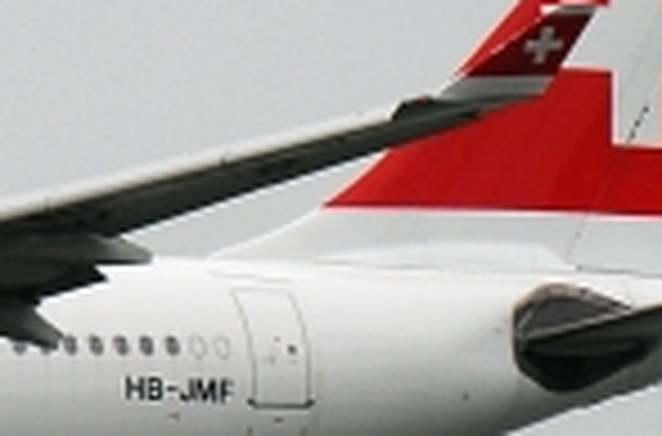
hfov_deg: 1.1
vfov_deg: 0.7
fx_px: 35963
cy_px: 281
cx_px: -671
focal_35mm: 1962
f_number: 6.3
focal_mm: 240
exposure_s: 1/640
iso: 200
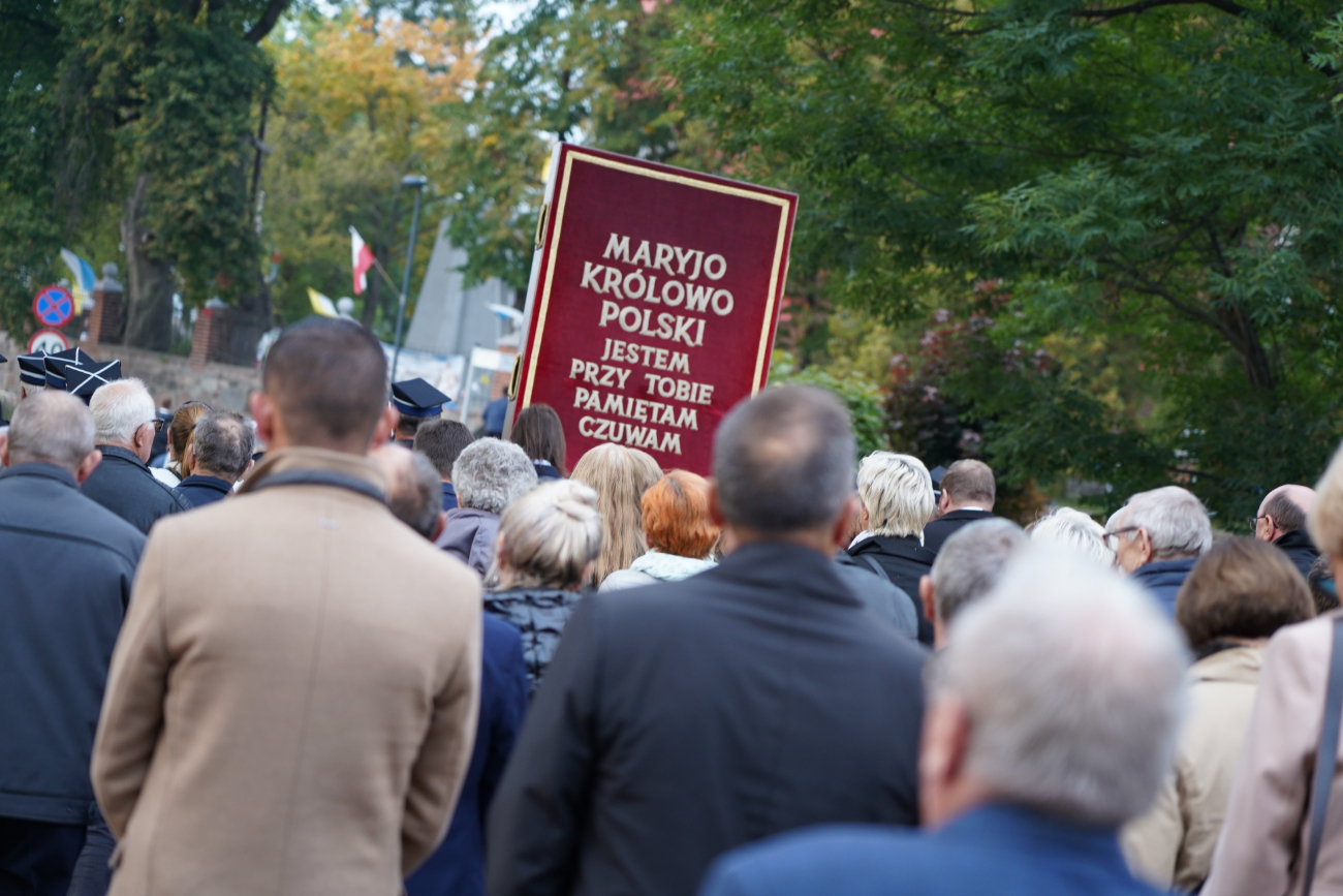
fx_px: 3917
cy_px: 448
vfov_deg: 13.0
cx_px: 672
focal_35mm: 105
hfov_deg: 19.5
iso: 800
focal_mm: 105
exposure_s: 1/160
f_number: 4
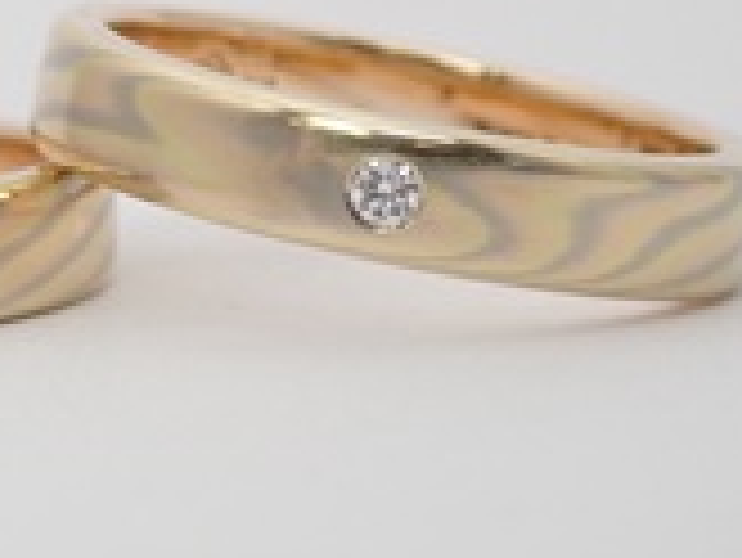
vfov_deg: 7.1
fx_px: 4505
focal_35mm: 210
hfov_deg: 9.4
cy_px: 205
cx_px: 54
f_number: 4.1
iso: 200
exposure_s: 1/125
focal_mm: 13.65
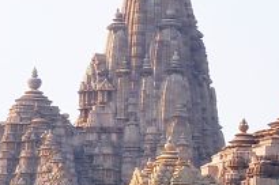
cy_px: 163
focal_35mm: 232
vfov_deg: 5.9
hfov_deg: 8.9
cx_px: 216
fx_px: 1795
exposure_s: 1/200
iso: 100
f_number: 7.1
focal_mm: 36
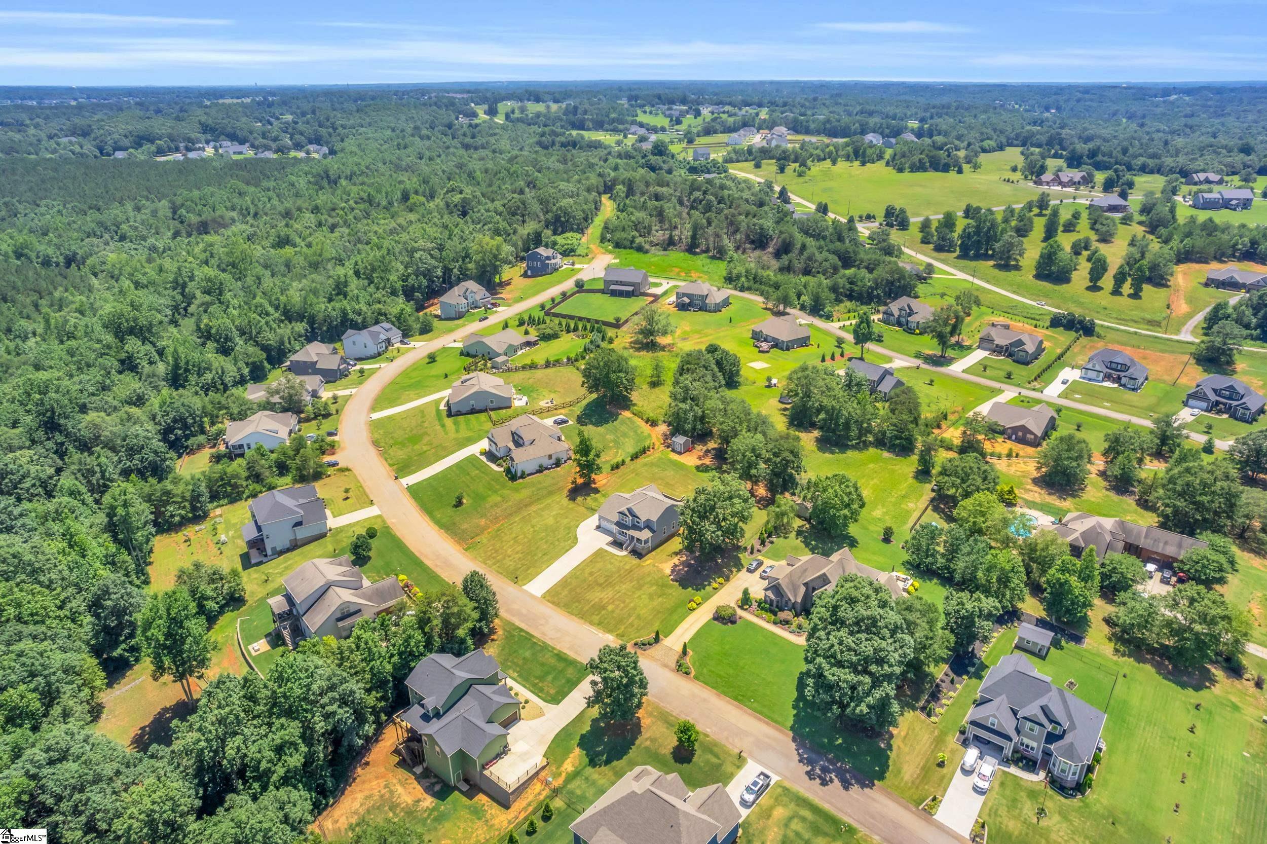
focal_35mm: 22
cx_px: 634
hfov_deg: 78.6
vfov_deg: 57.2
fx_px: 774
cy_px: 422
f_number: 2.8
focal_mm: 8.38
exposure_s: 1/250
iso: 100
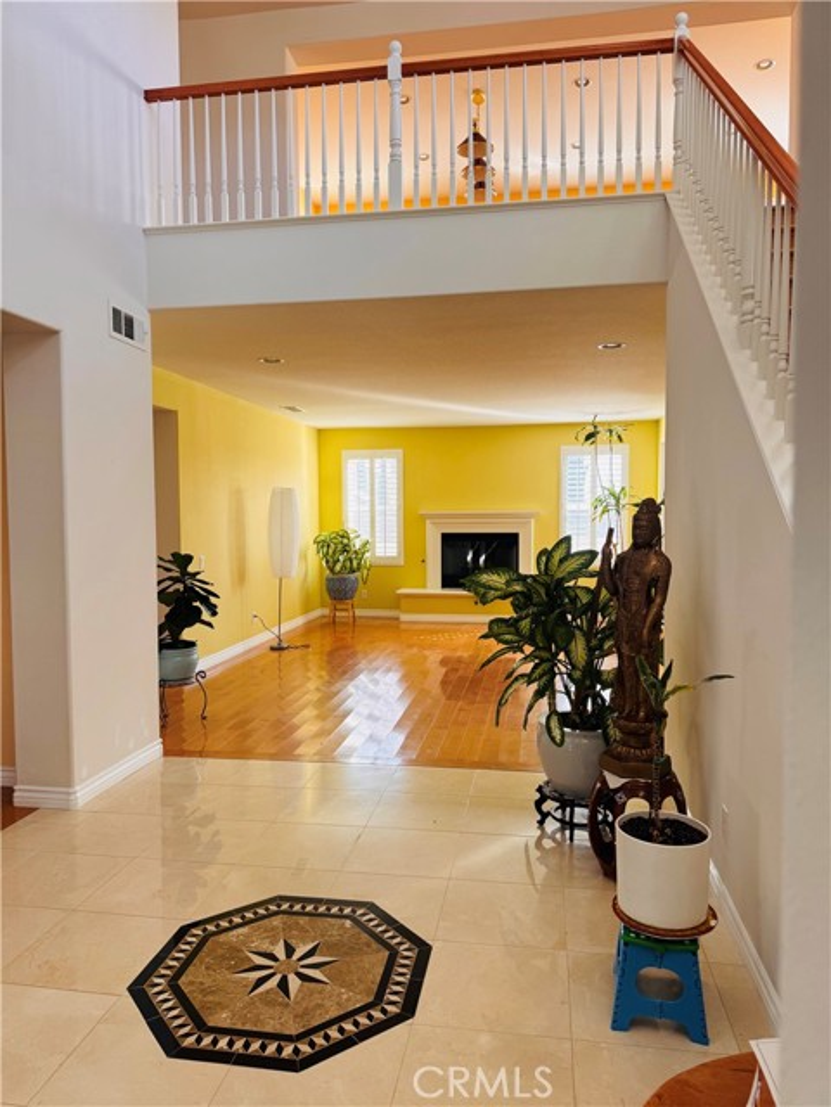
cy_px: 554
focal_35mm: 24
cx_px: 416
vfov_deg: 71.6
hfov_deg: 56.8
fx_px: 768
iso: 100
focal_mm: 6.76
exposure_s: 1/146
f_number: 1.78
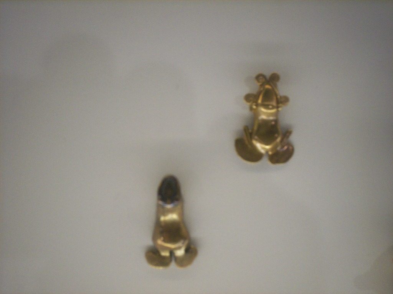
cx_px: 196
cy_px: 147
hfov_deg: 51.4
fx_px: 409
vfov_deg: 39.7
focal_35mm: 36
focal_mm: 6
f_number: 4.5
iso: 140
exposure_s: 1/7.14
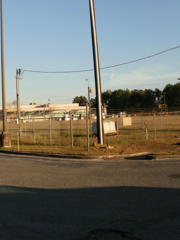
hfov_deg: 29.5
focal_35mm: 49
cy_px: 118
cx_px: 65
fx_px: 340
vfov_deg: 38.9
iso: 100
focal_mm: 6.3
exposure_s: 1/320
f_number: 5.6
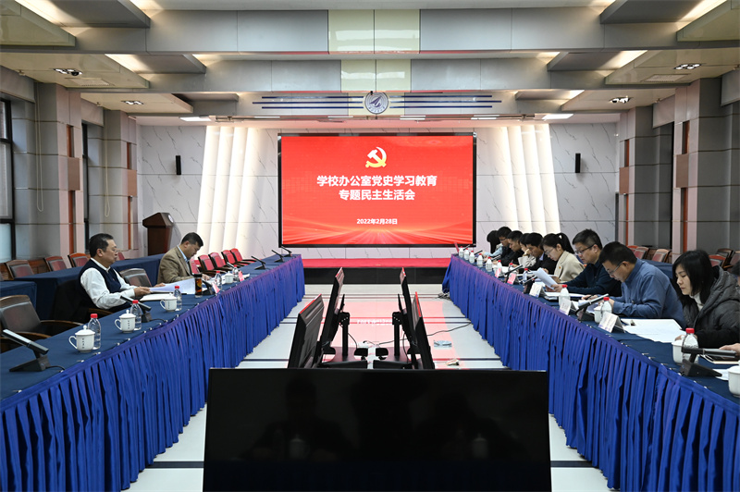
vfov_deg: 37.8
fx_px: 719
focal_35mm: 35
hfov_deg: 54.5
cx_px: 370
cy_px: 246
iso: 2500
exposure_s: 1/125
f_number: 6.3
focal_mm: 35
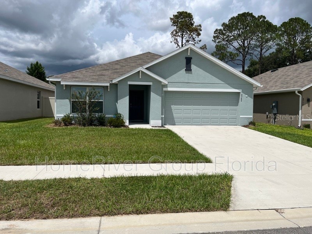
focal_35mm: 26
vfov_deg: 53.1
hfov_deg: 67.3
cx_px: 156
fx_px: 234
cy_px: 117
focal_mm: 5.1
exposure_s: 1/9091
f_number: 1.6
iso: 50
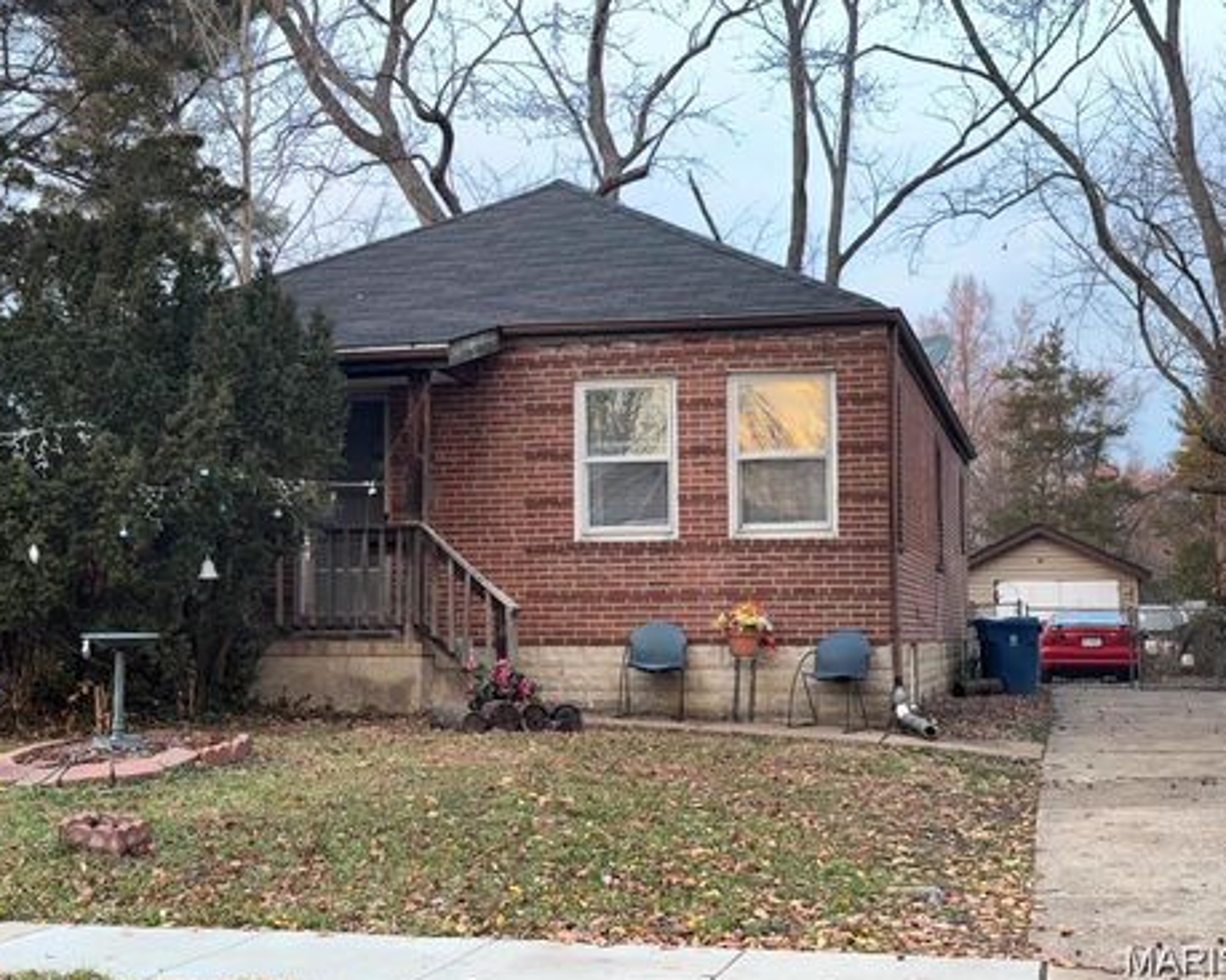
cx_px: 588
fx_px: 1850
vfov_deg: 29.7
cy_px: 487
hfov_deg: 36.7
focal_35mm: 51
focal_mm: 6.76
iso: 80
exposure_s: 1/41
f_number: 1.78
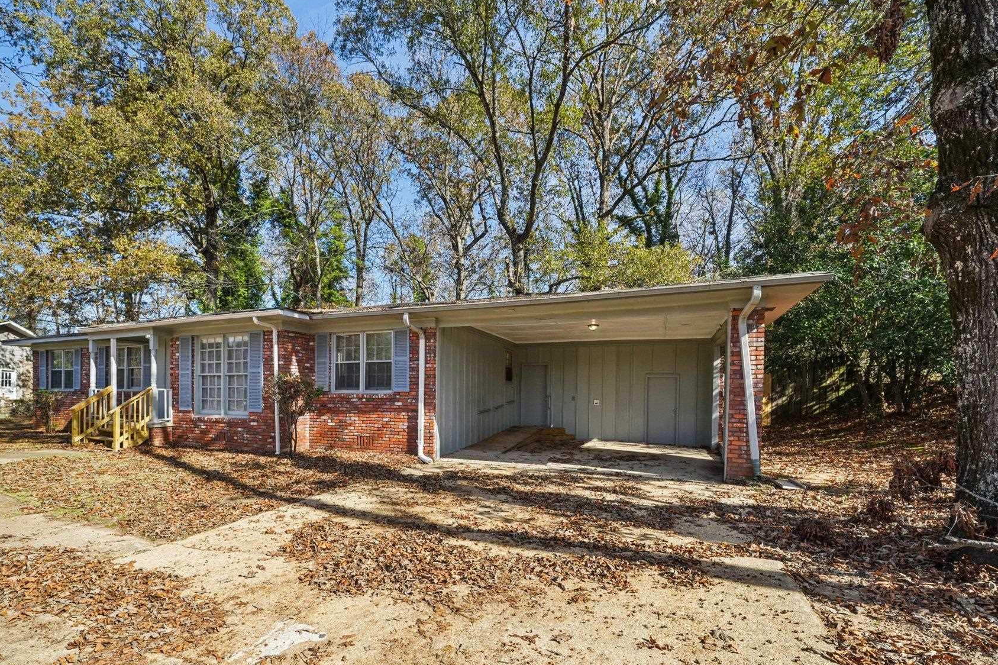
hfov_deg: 93.0
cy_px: 400
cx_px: 451
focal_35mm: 17
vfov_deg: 69.7
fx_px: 471
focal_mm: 14
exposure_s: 1/500
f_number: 8
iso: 400
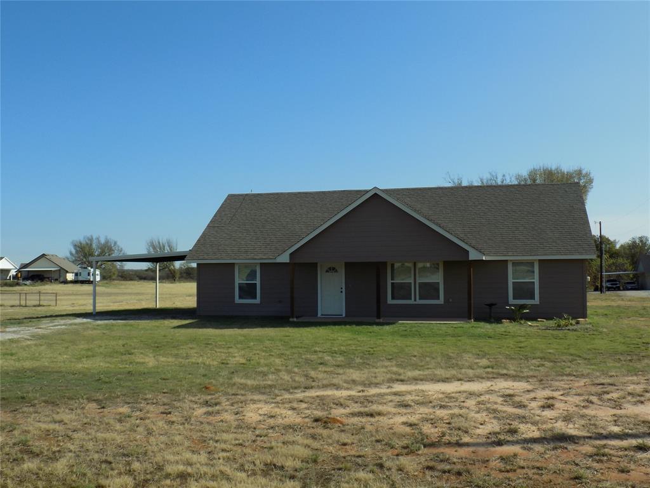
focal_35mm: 34
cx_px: 325
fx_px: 638
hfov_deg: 54.0
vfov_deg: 41.8
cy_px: 244
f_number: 3.4
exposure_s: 1/1250
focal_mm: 6.1
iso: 80
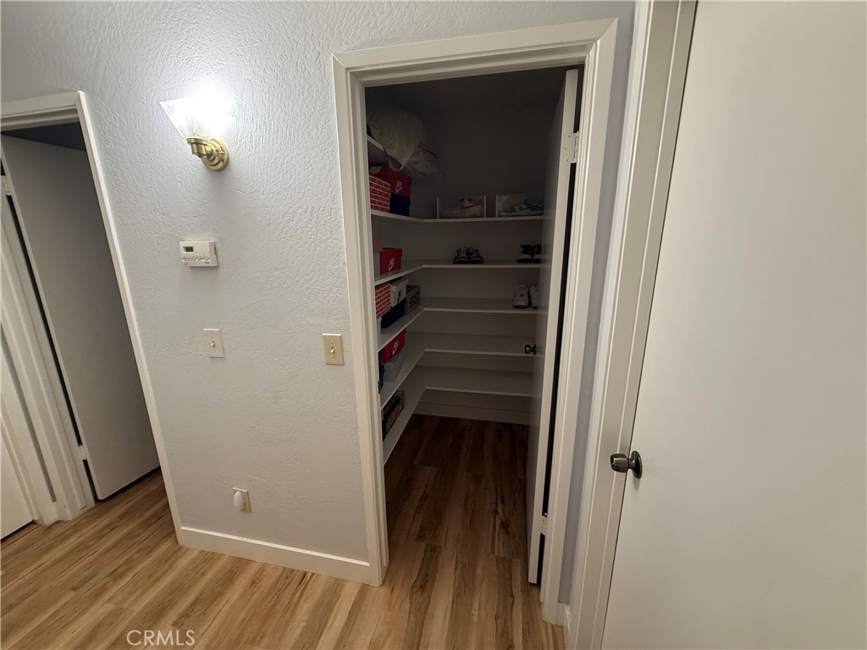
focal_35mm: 14
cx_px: 434
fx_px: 351
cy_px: 325
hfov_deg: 102.1
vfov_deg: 85.7
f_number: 2.2
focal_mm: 2.22
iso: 250
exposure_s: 1/60
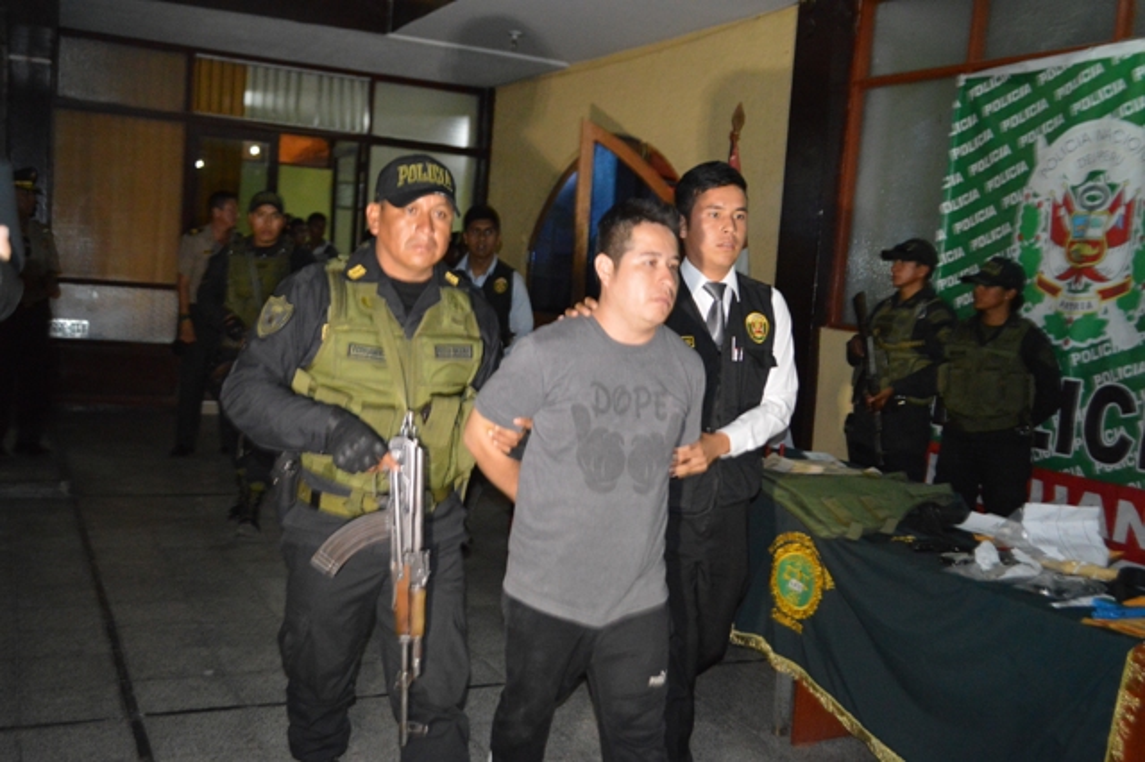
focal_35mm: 36
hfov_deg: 53.2
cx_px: 572
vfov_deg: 36.8
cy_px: 381
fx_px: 1144
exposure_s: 1/60
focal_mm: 24
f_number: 4
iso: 3200
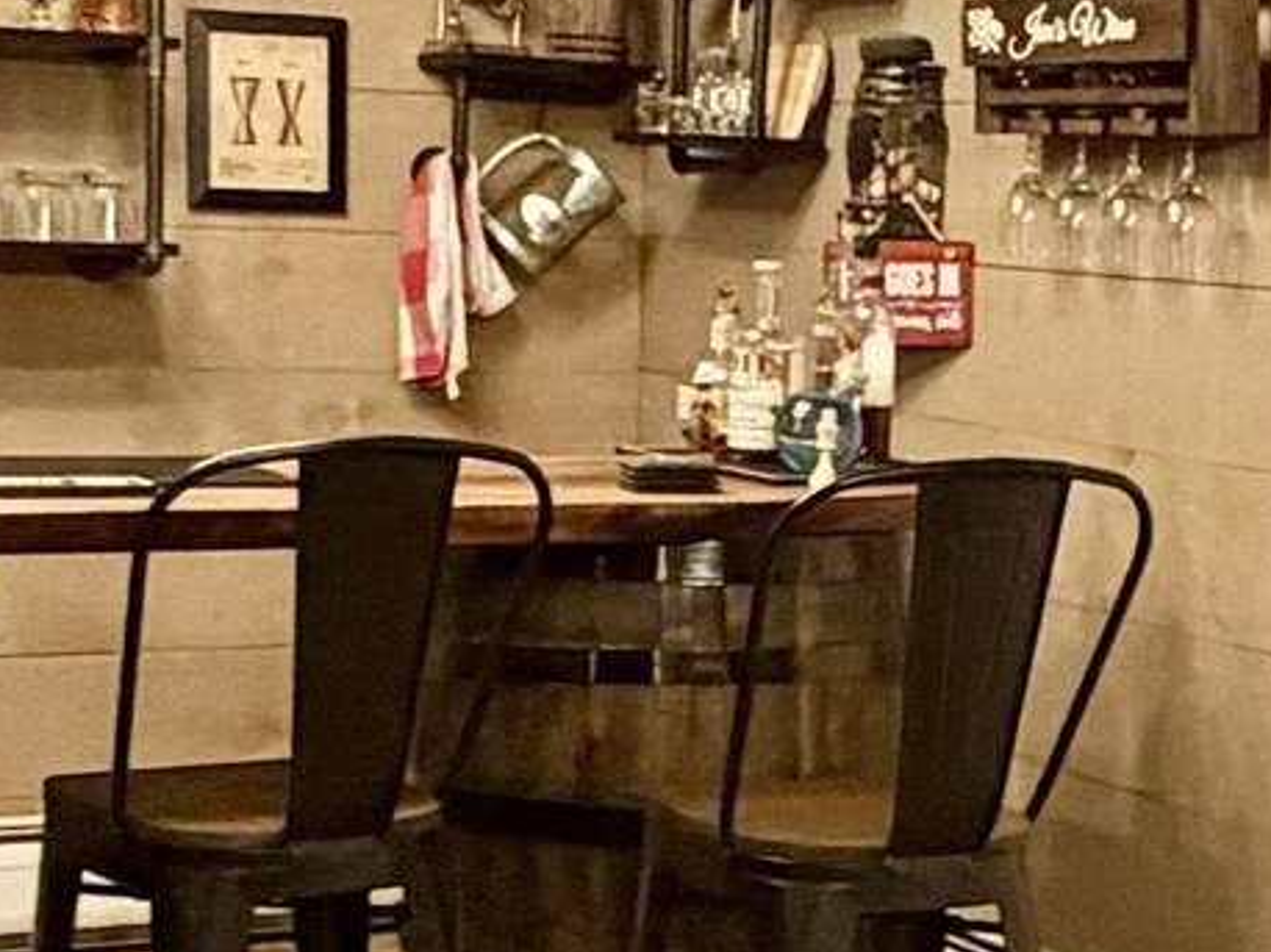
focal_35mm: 94
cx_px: 1082
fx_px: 3450
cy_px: 711
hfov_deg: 20.6
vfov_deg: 15.6
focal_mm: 2.22
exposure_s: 1/60
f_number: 2.2
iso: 640
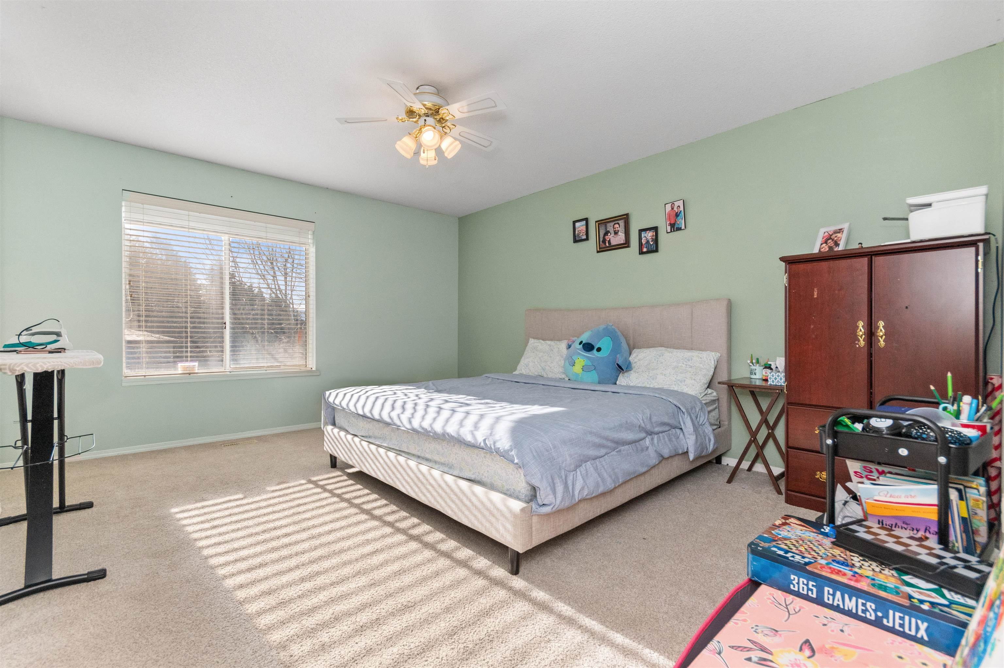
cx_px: 502
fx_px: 418
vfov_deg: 77.2
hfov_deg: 100.4
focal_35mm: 15
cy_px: 334
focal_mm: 10
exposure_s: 1/250
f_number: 9
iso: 320
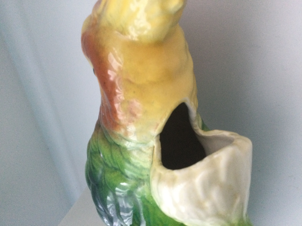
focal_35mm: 31
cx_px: 151
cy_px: 113
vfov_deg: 45.4
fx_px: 270
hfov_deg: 58.4
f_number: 2.4
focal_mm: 3.3
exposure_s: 1/20
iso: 200
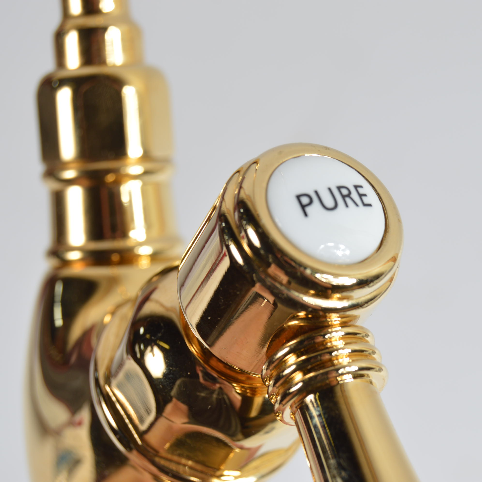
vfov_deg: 16.5
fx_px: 1664
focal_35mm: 106
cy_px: 241
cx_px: 348
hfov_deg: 16.4
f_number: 8
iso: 100
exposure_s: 1/80
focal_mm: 55
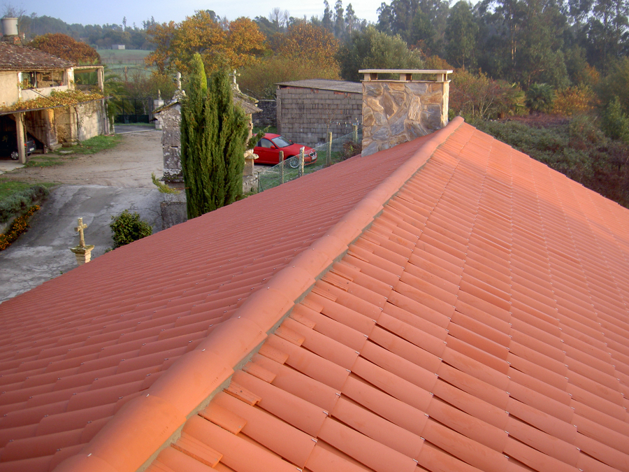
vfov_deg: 36.8
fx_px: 709
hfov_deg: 47.9
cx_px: 314
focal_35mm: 39
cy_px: 236
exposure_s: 1/60
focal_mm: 8
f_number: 2.8
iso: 50
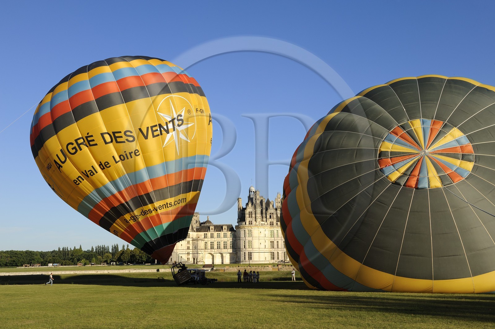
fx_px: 522
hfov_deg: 50.7
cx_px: 248
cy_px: 164
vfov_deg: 35.0
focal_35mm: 38
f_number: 13
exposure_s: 1/160
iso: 200
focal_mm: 38
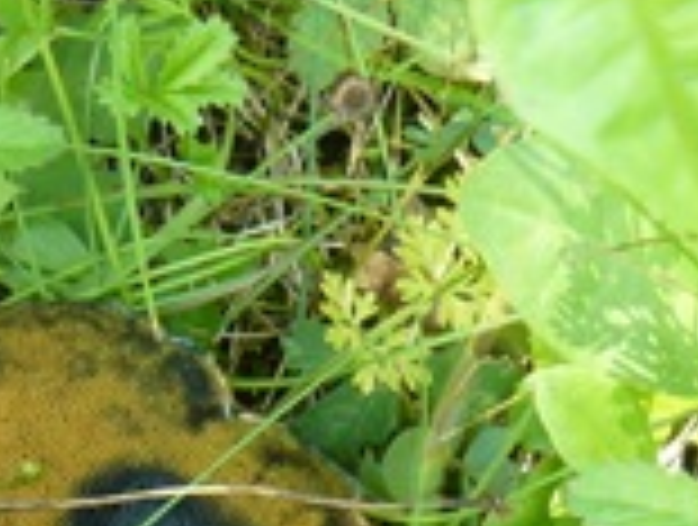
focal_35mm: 278
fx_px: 5619
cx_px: -270
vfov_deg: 5.3
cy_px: 872
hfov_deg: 7.0
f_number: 8
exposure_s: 1/10
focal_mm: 12
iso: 100
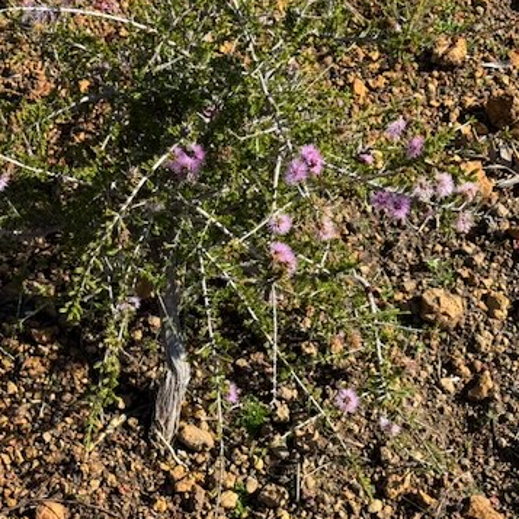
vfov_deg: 22.8
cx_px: 208
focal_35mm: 76
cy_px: 238
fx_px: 1289
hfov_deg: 22.7
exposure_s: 1/2762
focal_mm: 6.76
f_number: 1.78
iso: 100
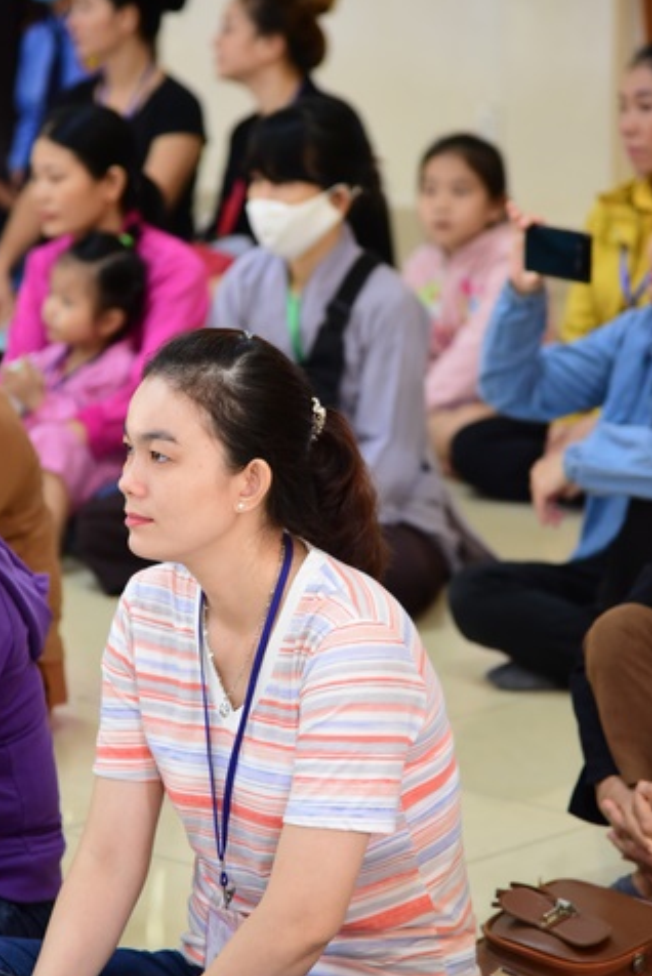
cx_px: 223
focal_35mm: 164
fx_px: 4449
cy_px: 461
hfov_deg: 8.4
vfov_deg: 12.5
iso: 2500
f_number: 4
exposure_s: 1/60
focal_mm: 120
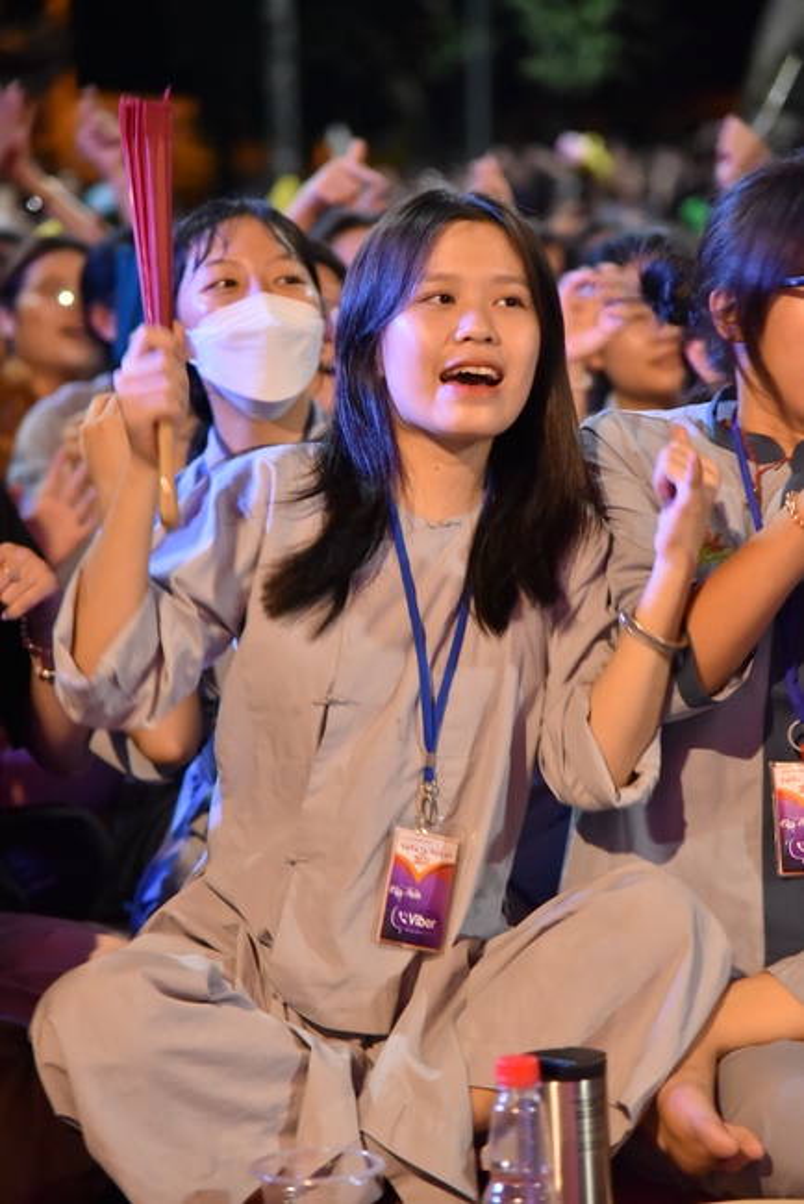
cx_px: 402
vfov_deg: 17.1
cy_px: 602
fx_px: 4015
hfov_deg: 11.4
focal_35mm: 120
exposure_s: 1/125
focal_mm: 120
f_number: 4
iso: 5000
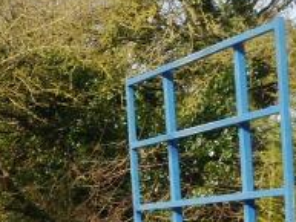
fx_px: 1360
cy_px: 323
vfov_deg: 9.1
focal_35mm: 159
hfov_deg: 10.5
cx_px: -432
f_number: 6.3
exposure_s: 1/320
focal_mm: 15
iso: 160
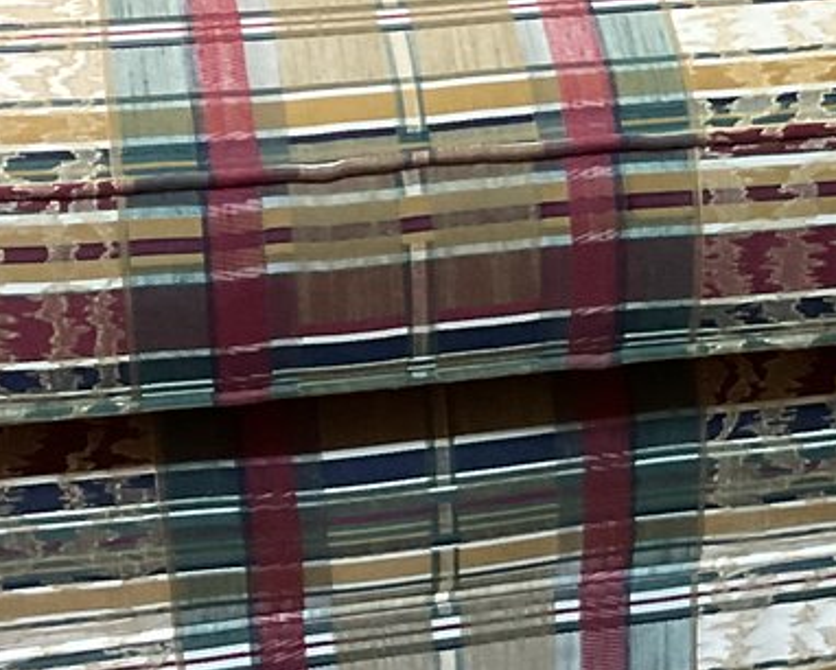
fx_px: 2773
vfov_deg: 13.6
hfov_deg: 16.7
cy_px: 30
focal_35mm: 112
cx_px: 868
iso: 200
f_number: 1.8
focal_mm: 3
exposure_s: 1/40
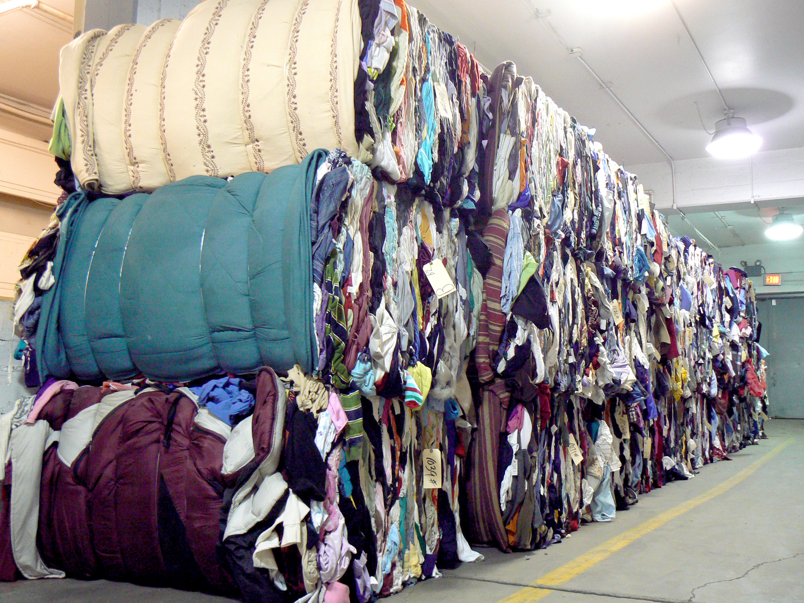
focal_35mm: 36
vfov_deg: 39.7
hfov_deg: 51.4
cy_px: 302
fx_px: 836
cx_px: 402
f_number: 2.8
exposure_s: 1/10
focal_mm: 6
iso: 200
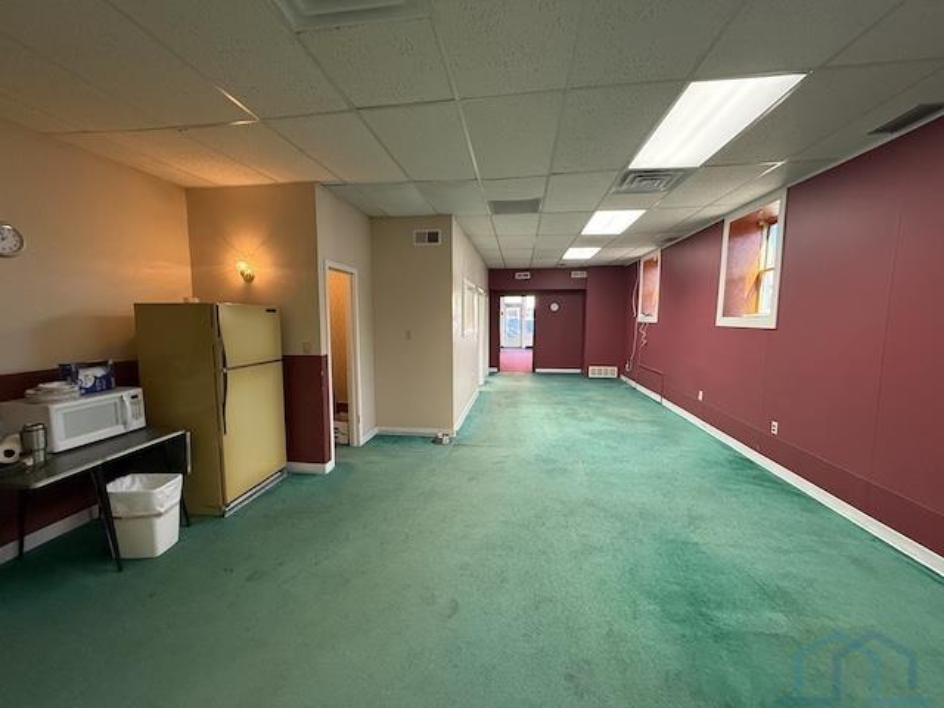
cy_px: 354
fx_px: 382
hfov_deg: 102.1
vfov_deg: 85.7
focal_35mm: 14
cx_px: 472
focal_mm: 2.22
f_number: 2.2
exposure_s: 1/120
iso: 500
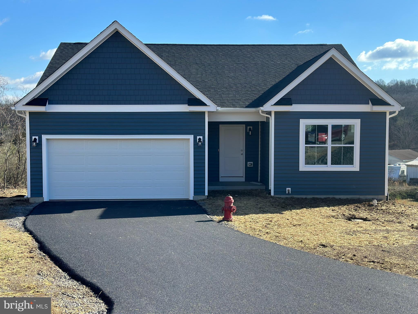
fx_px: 580
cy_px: 157
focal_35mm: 48
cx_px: 209
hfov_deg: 39.7
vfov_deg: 30.3
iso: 100
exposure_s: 1/2532
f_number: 1.78
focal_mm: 6.86
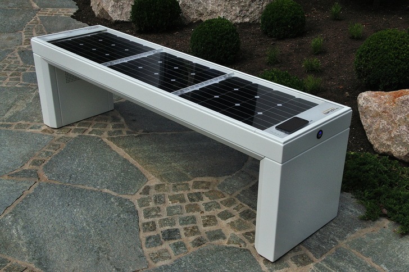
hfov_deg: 43.6
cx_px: 204
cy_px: 136
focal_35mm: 45
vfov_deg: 29.8
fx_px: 511
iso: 200
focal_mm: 30
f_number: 16
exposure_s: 1/1000
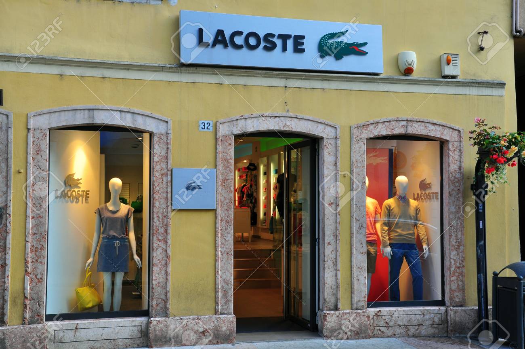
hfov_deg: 37.9
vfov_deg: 25.7
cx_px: 262
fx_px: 765
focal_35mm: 52
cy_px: 174
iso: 200
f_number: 10
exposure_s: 1/100
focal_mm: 35
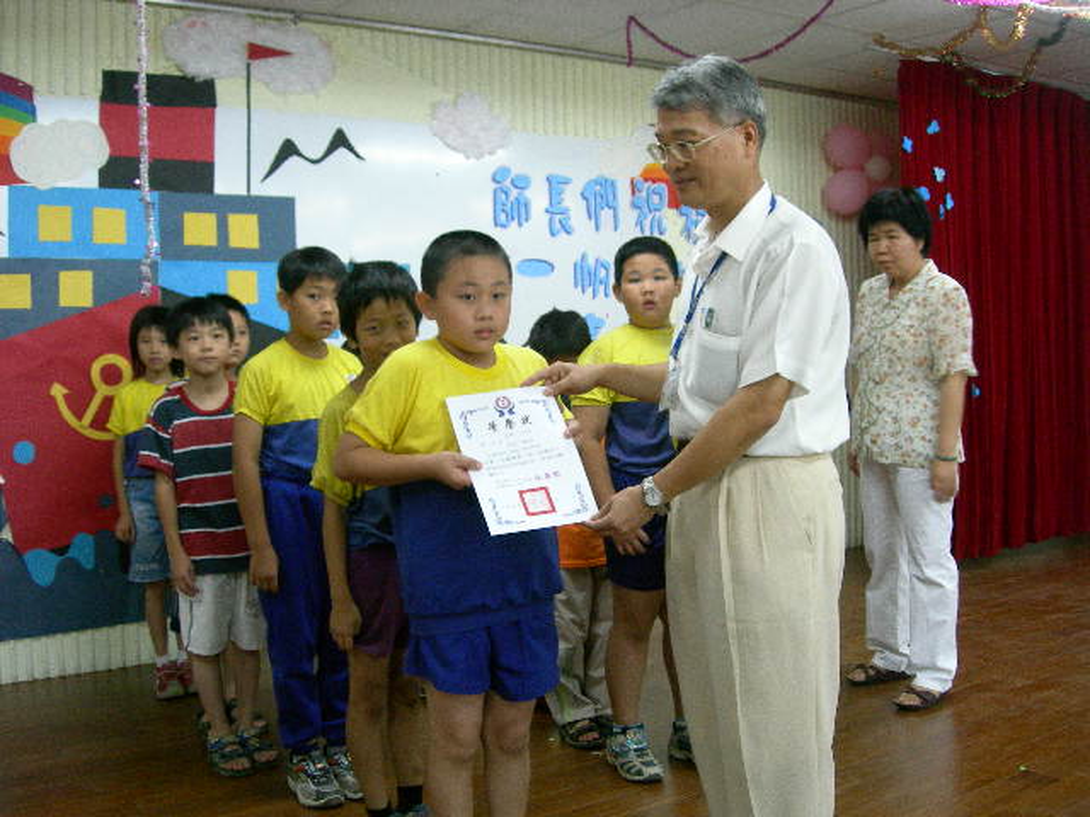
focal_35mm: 38
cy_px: 408
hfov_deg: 49.0
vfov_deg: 37.7
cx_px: 545
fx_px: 1197
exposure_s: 1/46
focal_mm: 7.8
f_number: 2.8
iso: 400
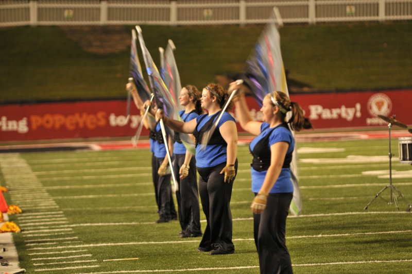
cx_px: 206
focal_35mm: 240
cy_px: 137
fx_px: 2743
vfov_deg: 5.7
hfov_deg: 8.6
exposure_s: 1/60
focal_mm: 160
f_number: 2.8
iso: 360
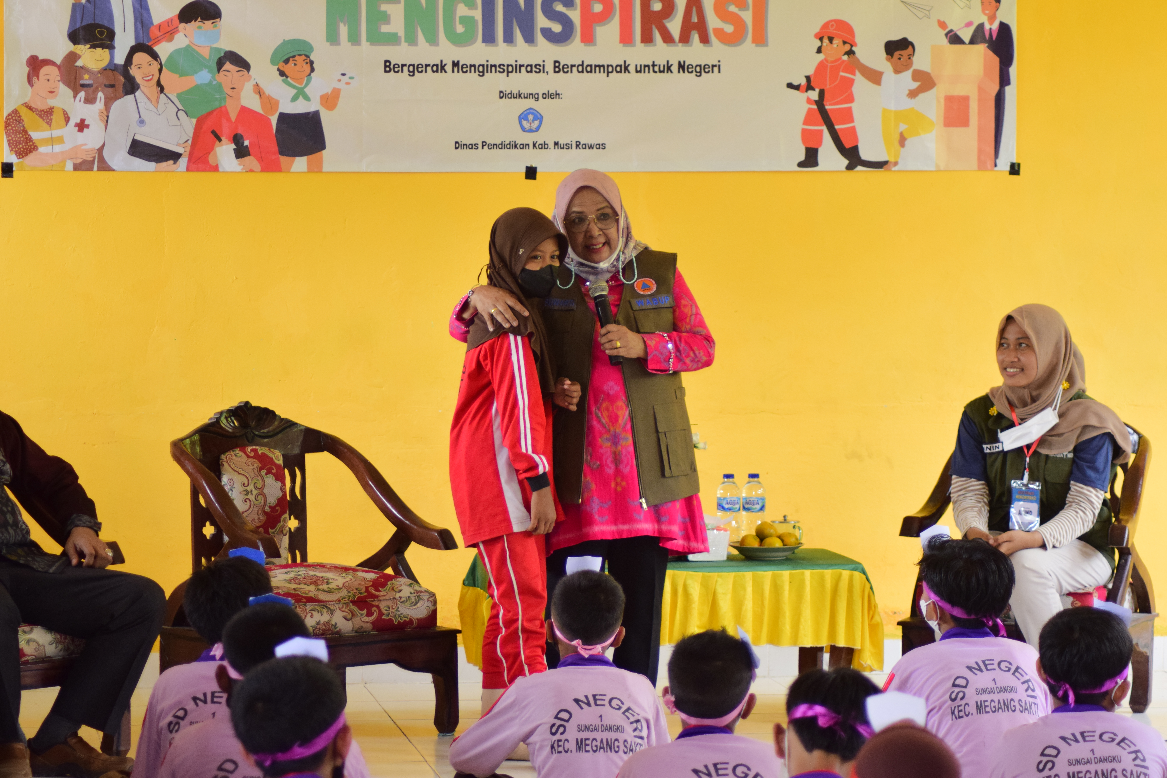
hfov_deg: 16.1
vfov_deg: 10.8
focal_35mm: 128
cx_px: 584
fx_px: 4133
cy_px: 389
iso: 800
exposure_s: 1/100
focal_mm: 85
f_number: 4
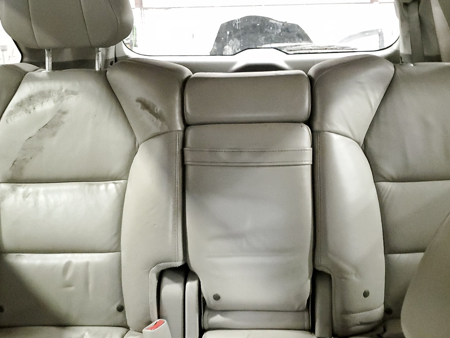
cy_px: 151
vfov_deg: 39.6
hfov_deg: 51.2
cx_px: 255
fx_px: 468
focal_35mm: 36
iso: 990
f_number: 1.5
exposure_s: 1/11
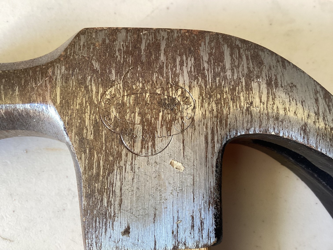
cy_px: 125
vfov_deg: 45.4
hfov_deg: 58.3
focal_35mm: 31
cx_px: 166
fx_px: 298
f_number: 2.4
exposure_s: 1/50
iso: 80
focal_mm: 3.3
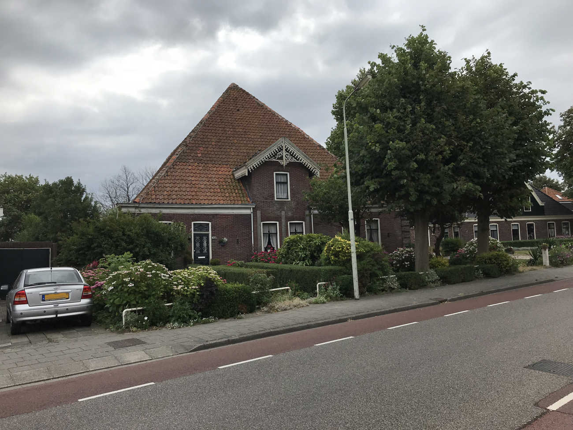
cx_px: 286
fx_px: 463
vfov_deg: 49.7
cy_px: 215
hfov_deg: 63.4
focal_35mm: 28
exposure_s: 1/3425
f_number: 1.8
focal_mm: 3.99
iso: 20
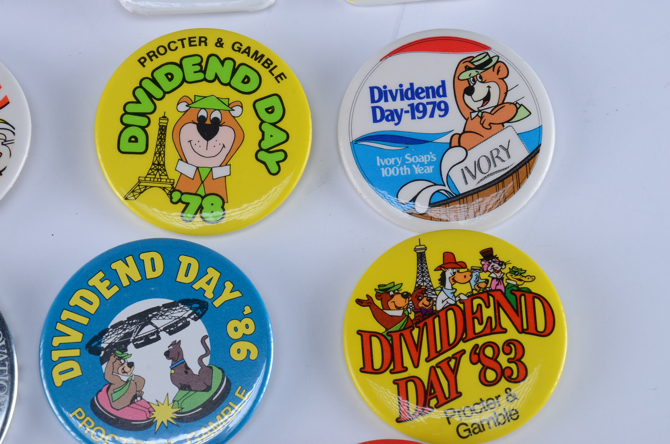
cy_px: 222
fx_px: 2925
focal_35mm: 158
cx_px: 335
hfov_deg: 13.1
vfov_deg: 8.7
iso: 160
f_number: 14
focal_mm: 105
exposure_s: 1/160
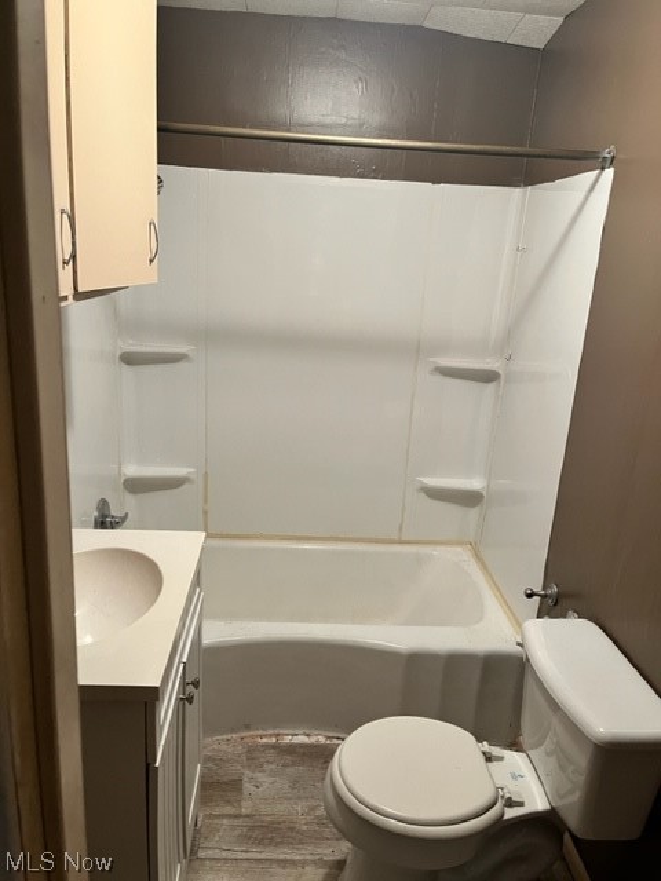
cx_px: 330
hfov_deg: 53.1
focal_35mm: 26
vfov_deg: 67.3
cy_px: 440
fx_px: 662
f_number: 1.6
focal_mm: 5.1
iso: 200
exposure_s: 1/60
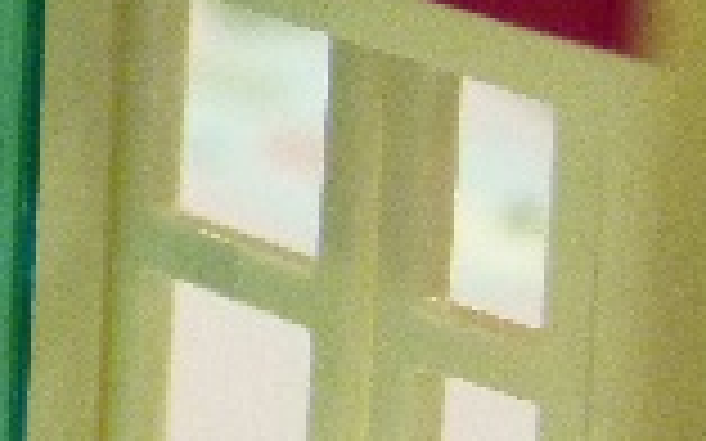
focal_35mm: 355
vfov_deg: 3.7
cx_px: -630
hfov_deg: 5.8
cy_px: 184
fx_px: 6828
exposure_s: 1/20
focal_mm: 14.8
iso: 400
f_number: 3.4
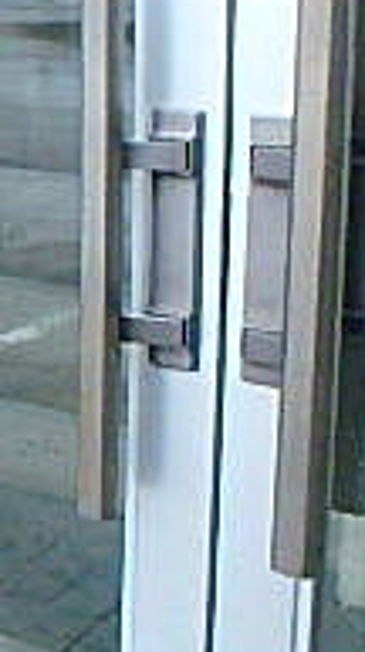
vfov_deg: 27.5
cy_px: 169
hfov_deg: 12.6
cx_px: -487
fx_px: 1313
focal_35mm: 76
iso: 800
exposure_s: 1/8
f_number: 3.5
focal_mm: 3.7
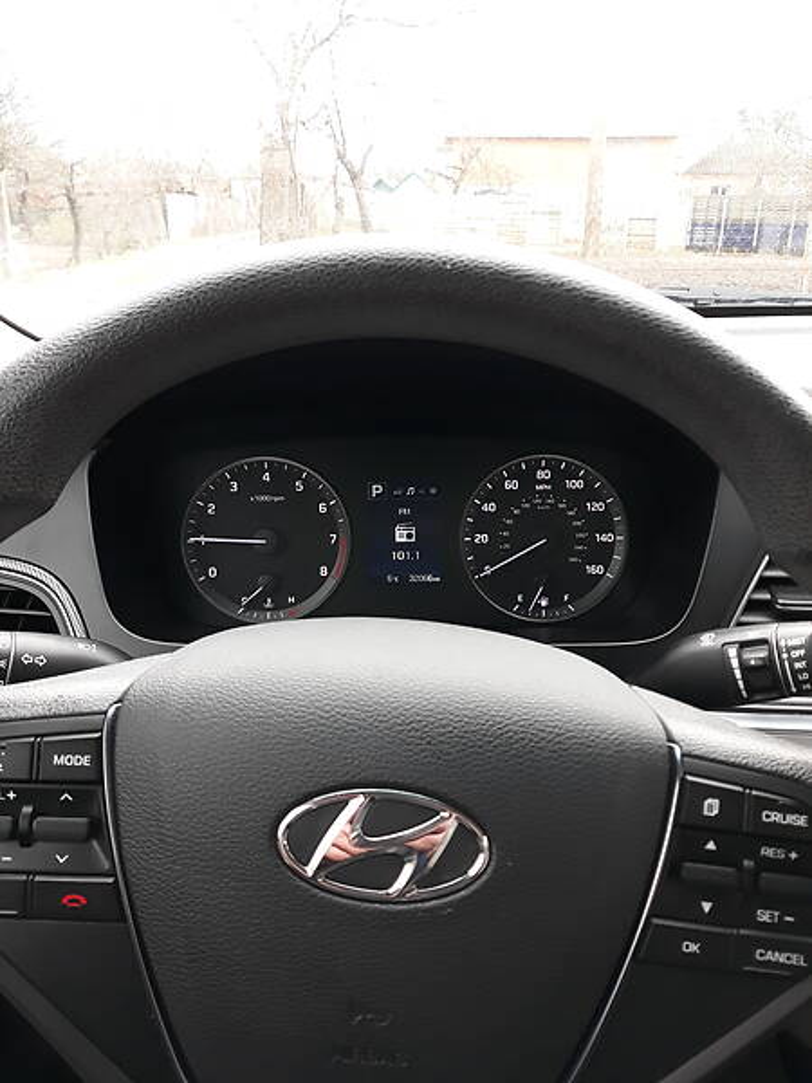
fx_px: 844
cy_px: 542
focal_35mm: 27
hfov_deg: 51.4
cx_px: 406
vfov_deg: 65.3
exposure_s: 1/100
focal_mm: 3.7
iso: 64
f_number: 1.7
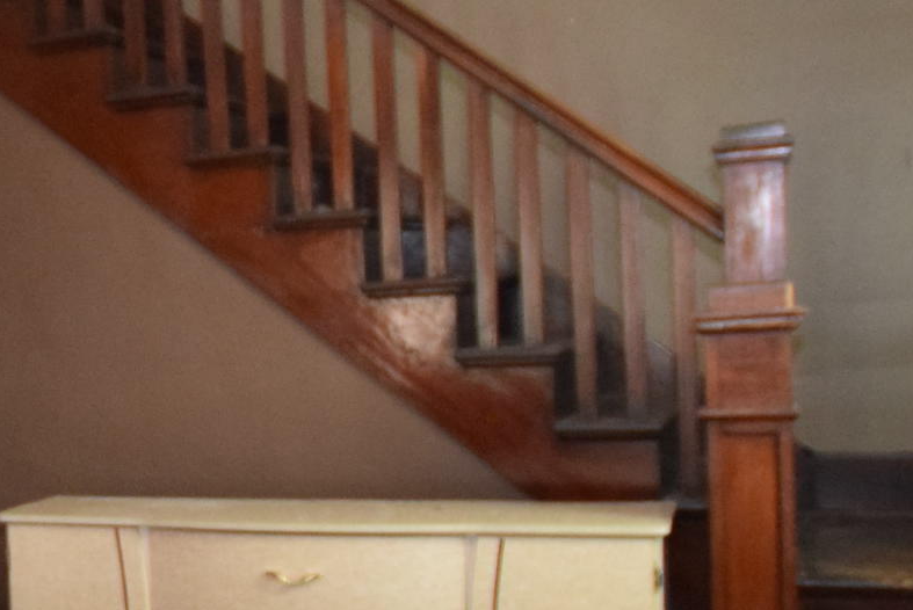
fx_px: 1447
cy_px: 427
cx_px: -200
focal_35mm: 57
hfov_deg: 29.7
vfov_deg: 23.7
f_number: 3.5
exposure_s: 1/60
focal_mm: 10
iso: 2500
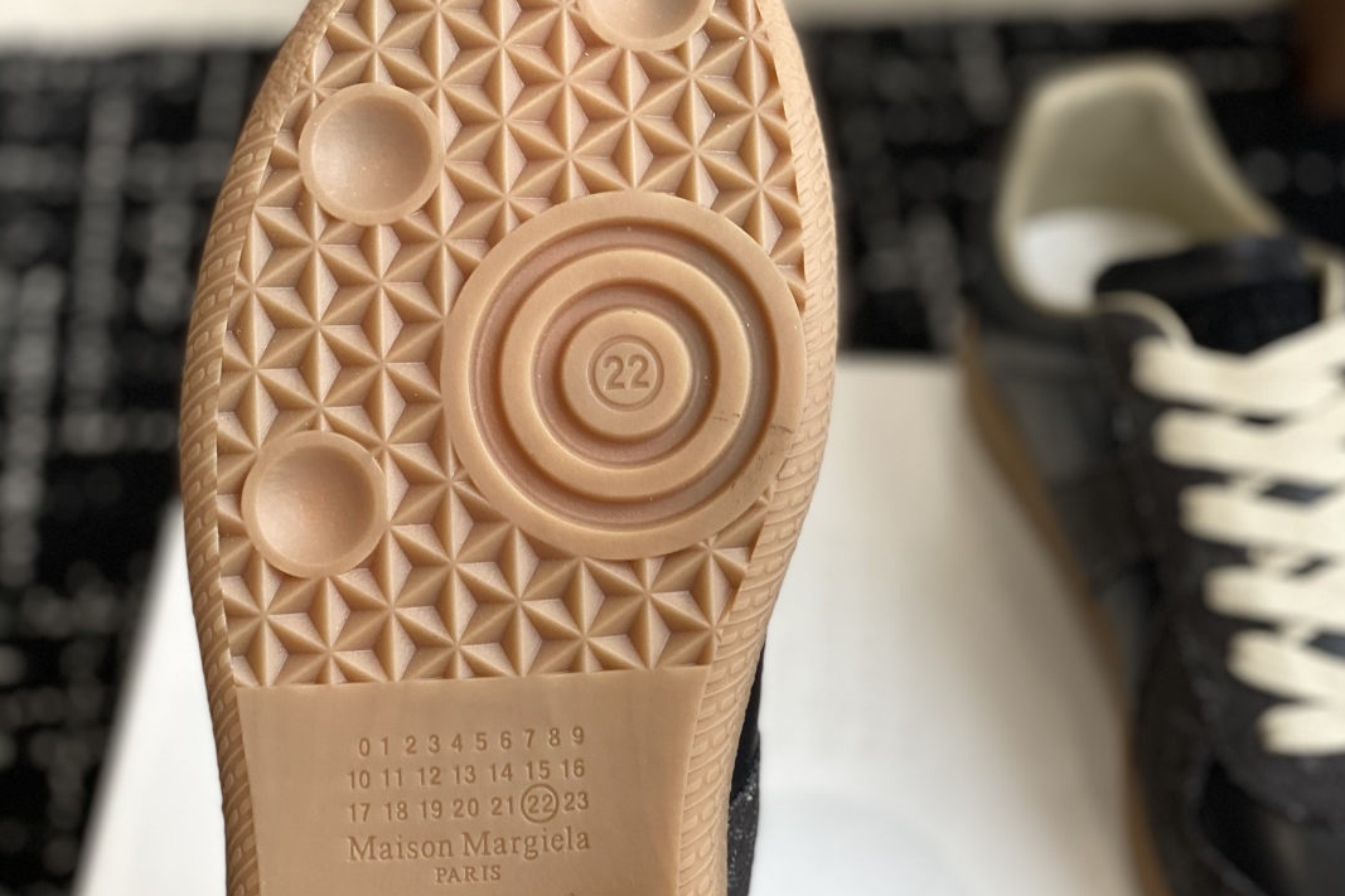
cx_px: 678
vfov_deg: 18.7
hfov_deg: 27.7
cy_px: 491
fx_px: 2727
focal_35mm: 73
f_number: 2
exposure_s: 1/122
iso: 32
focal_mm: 6
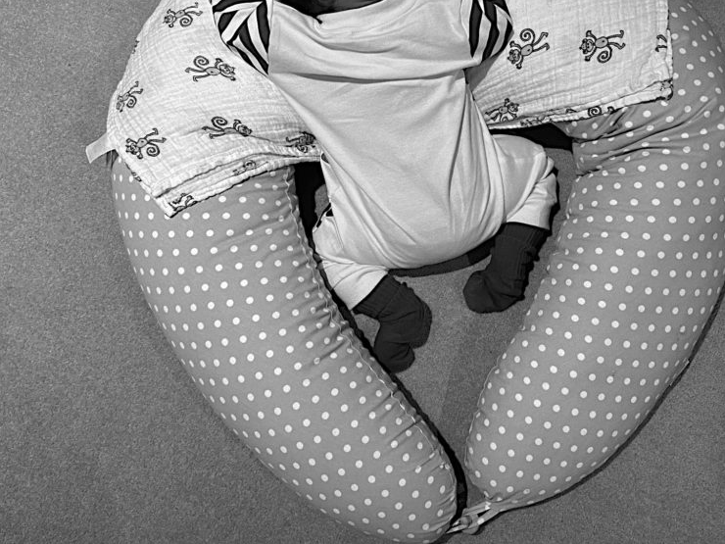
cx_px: 391
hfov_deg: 51.3
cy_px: 185
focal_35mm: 36
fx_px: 754
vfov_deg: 39.2
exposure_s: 1/50
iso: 200
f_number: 1.8
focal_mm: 4.25
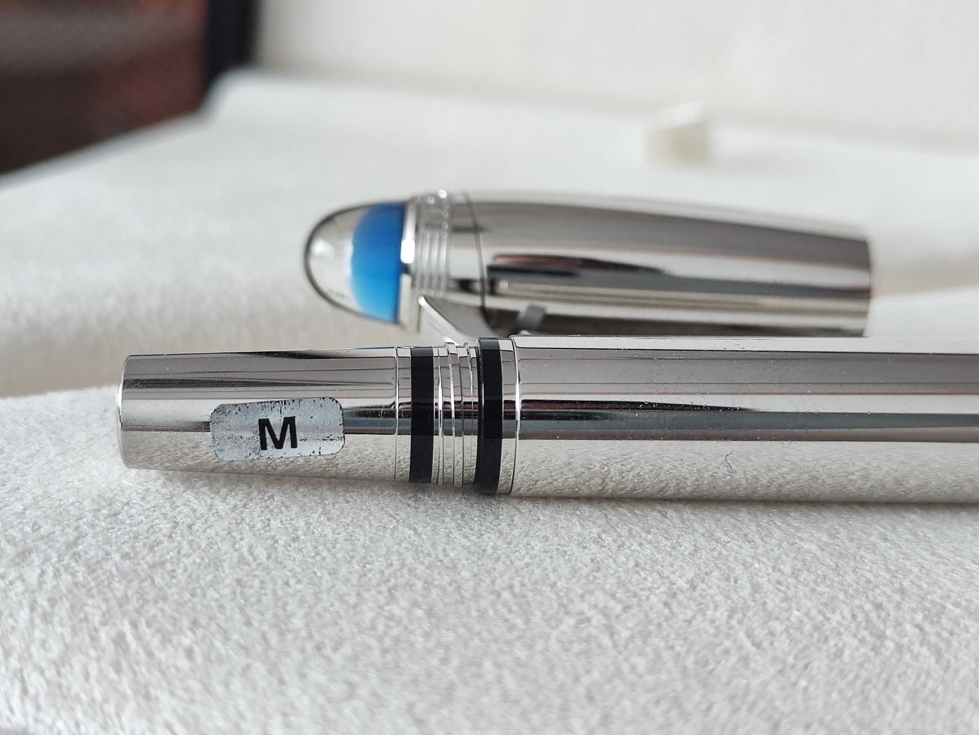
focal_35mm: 24
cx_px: 490
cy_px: 368
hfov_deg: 71.6
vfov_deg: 56.8
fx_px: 679
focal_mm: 5.59
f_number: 1.88
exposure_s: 1/120
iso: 330
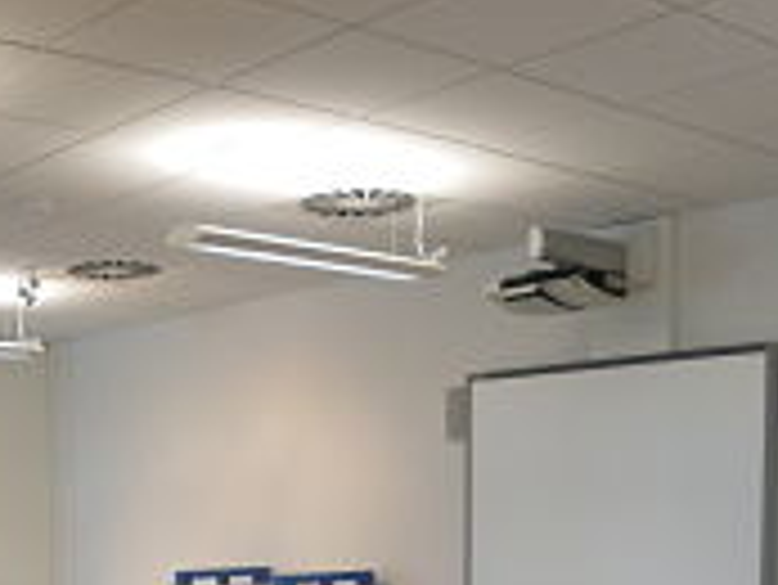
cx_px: 117
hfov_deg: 31.1
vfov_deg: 22.9
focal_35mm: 60
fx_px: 1349
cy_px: 657
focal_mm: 4.6
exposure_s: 1/60
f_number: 2.8
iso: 160
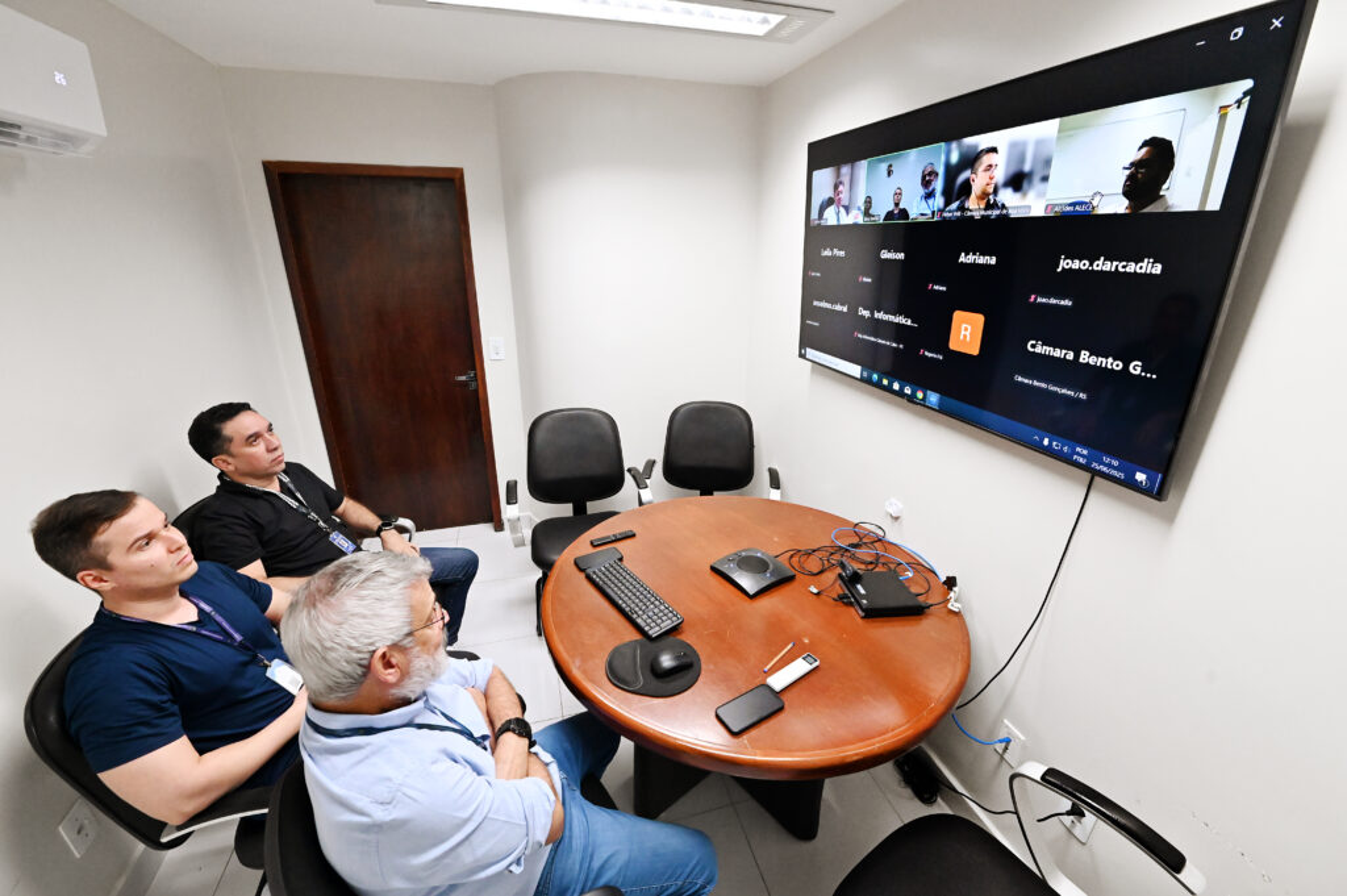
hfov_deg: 104.3
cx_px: 674
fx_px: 523
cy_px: 448
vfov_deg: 81.1
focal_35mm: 14
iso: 6400
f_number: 6.3
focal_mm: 14
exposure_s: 1/125
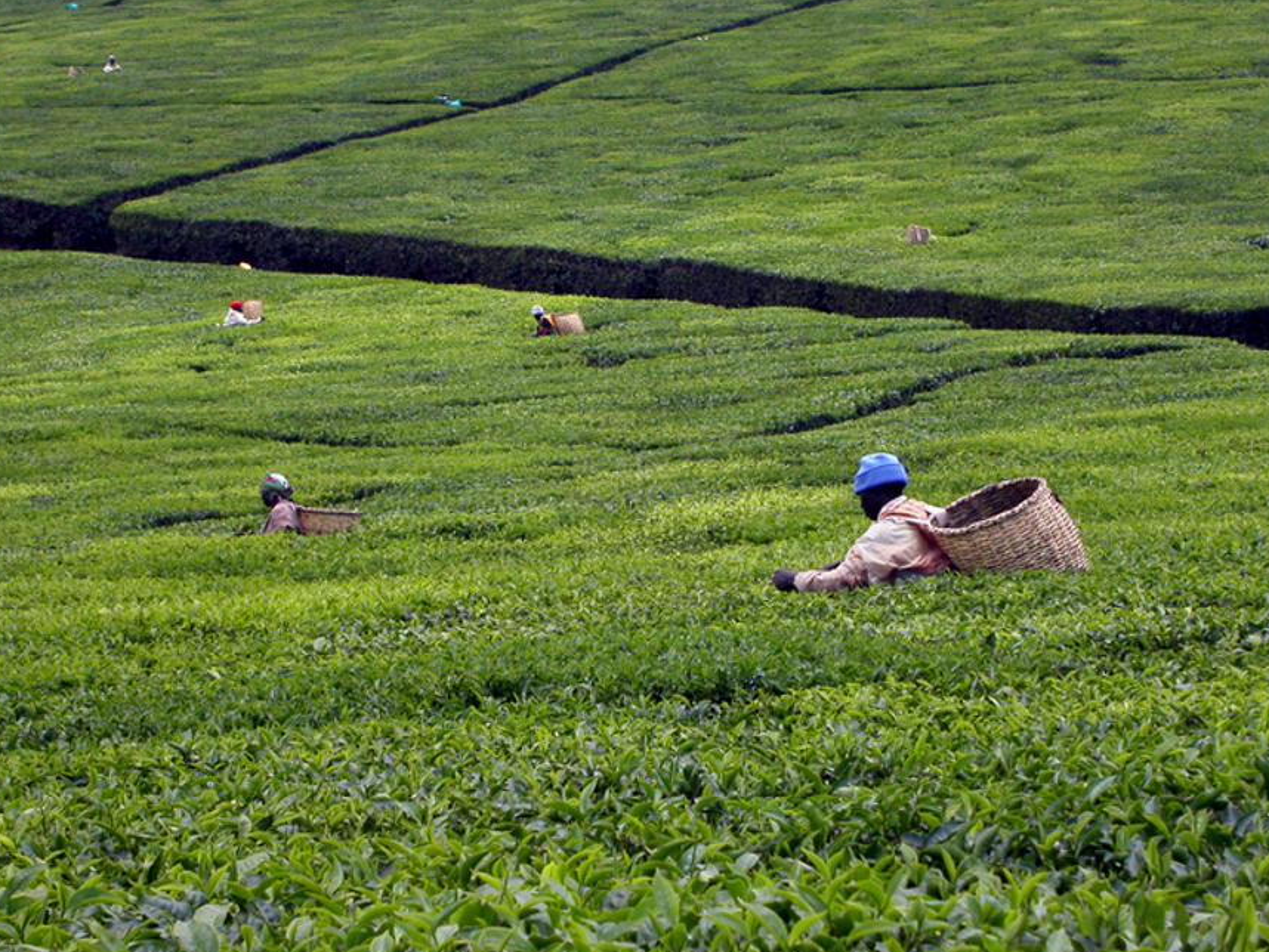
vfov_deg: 10.9
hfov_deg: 14.5
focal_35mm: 136
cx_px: 645
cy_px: 513
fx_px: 4987
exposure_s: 1/180
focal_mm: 23.4
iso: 100
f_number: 6.7
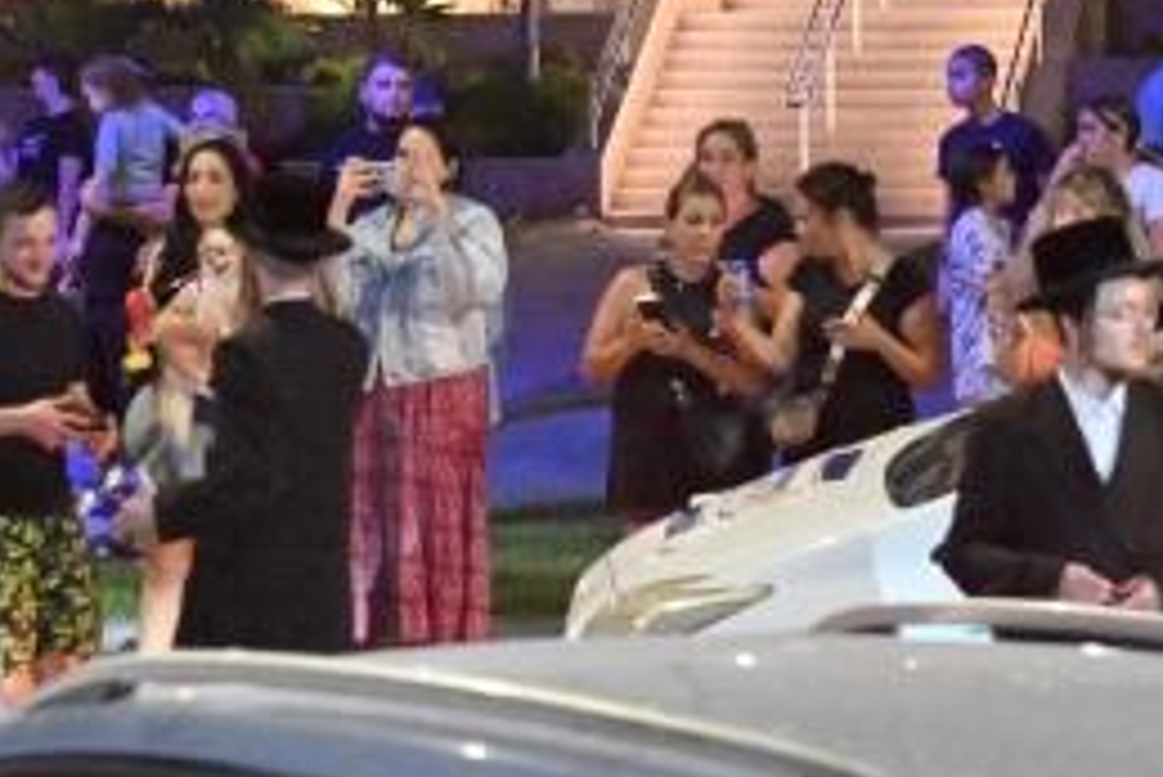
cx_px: 54
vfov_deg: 7.1
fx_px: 6141
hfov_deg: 10.7
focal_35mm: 190
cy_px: -330
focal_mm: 48
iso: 3200
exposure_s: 1/125
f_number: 4
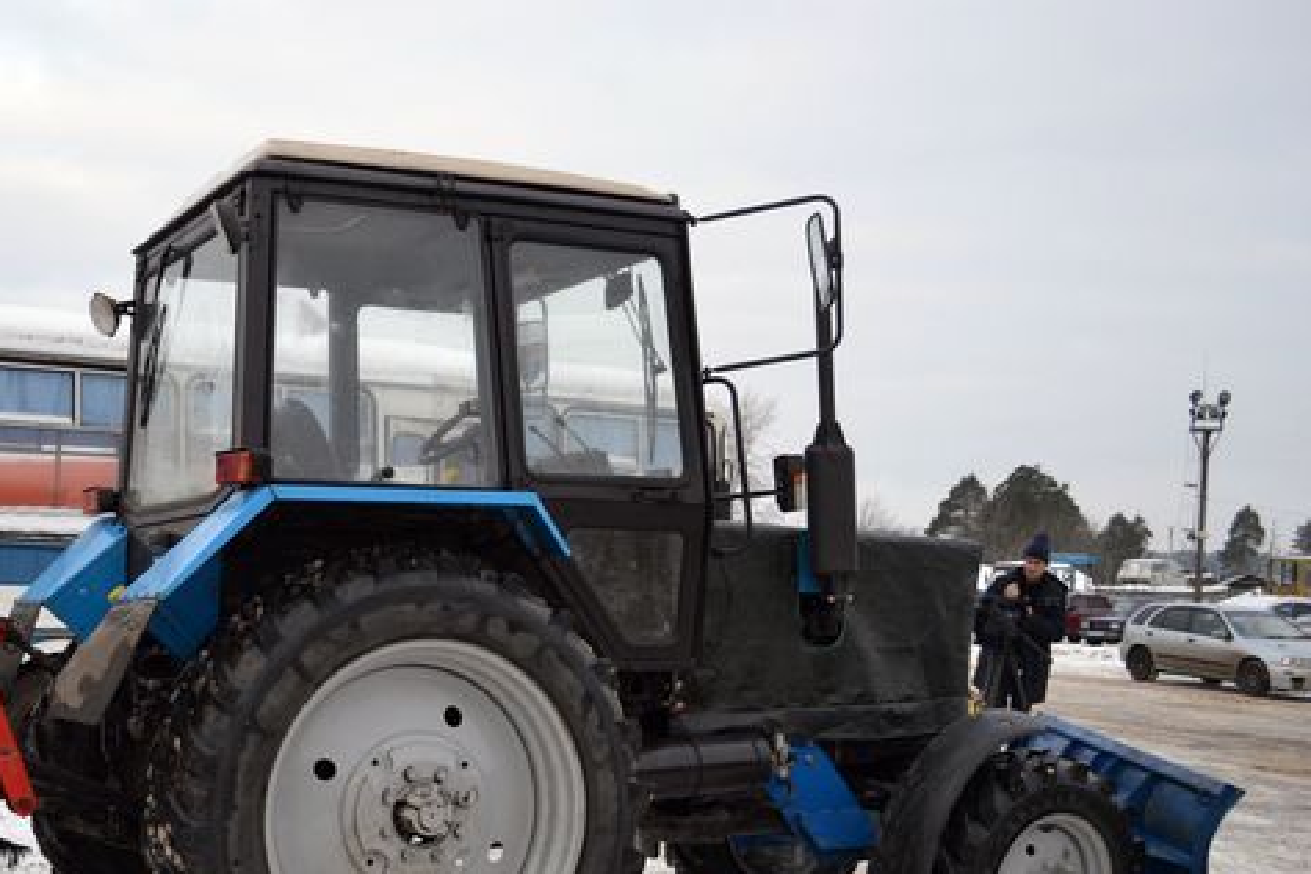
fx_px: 1711
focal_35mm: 47
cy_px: 617
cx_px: 397
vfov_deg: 28.4
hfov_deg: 41.2
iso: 400
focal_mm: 22
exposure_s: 1/800
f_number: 3.8
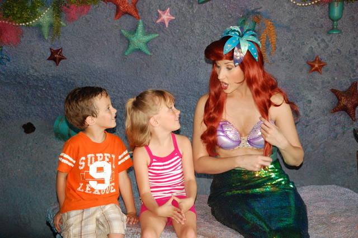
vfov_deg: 13.8
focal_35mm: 99
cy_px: 119
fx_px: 984
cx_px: 179
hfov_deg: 20.6
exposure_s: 1/60
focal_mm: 66
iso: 450
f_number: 5.3
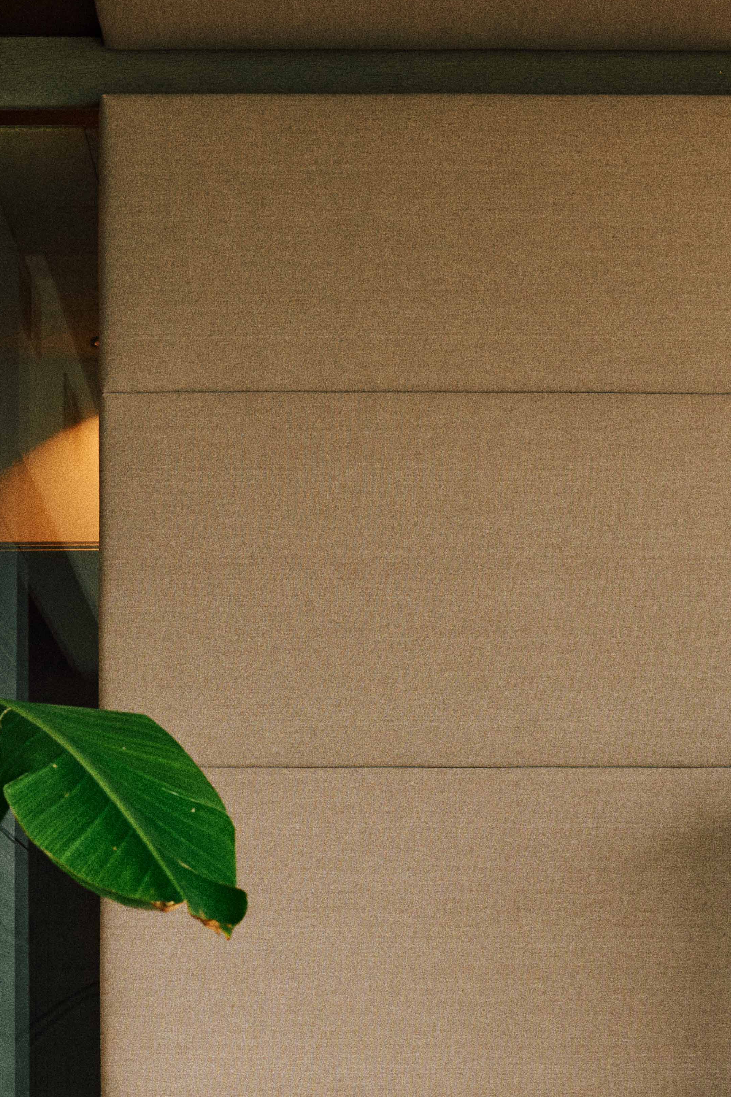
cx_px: 365
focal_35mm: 89
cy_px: 1212
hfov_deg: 15.4
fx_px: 2711
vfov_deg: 21.7
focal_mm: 35
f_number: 8
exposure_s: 1/60
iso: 200
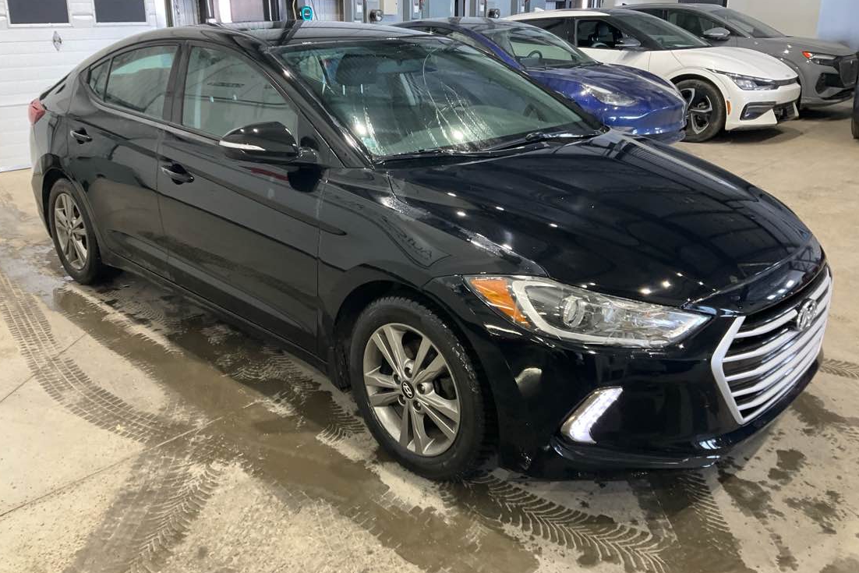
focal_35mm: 31
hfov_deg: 60.3
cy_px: 253
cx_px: 418
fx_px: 740
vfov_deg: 42.3
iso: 125
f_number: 1.8
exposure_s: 1/60
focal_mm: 3
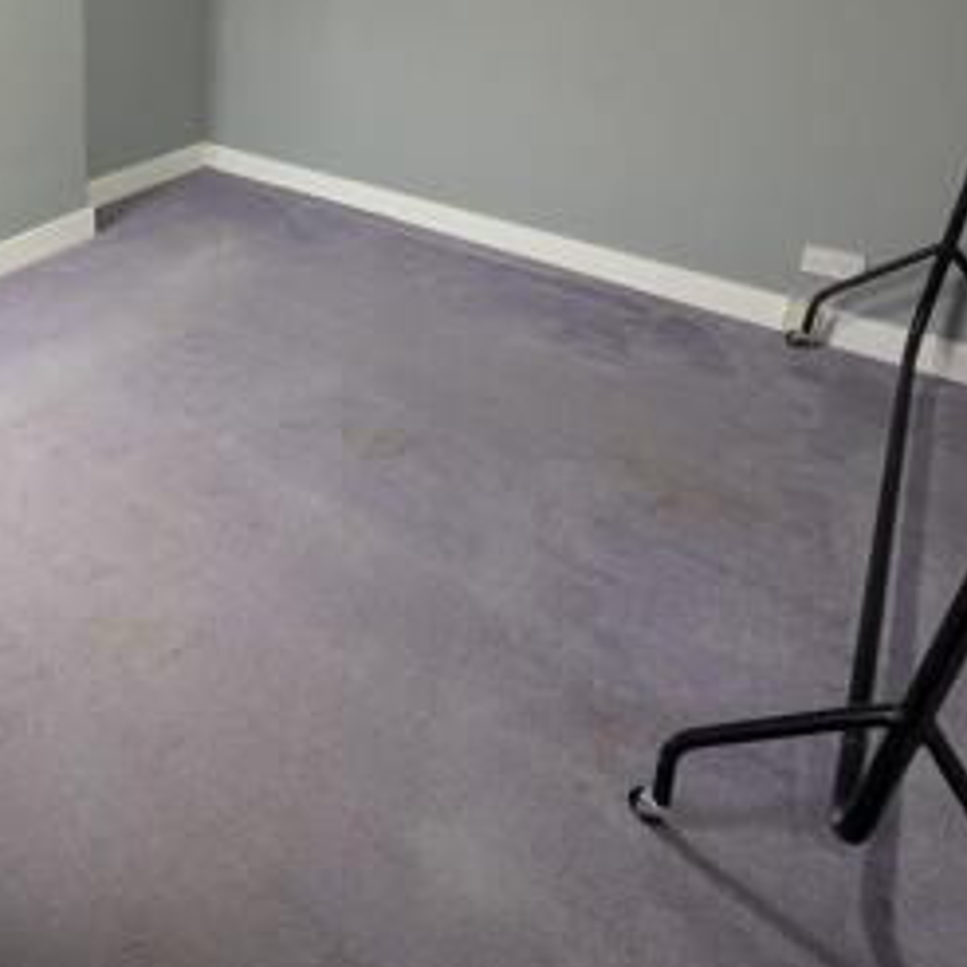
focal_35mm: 25
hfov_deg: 57.1
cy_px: 155
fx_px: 790
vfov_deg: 56.9
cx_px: 161
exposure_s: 1/33.3
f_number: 1.7
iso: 315
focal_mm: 2.02
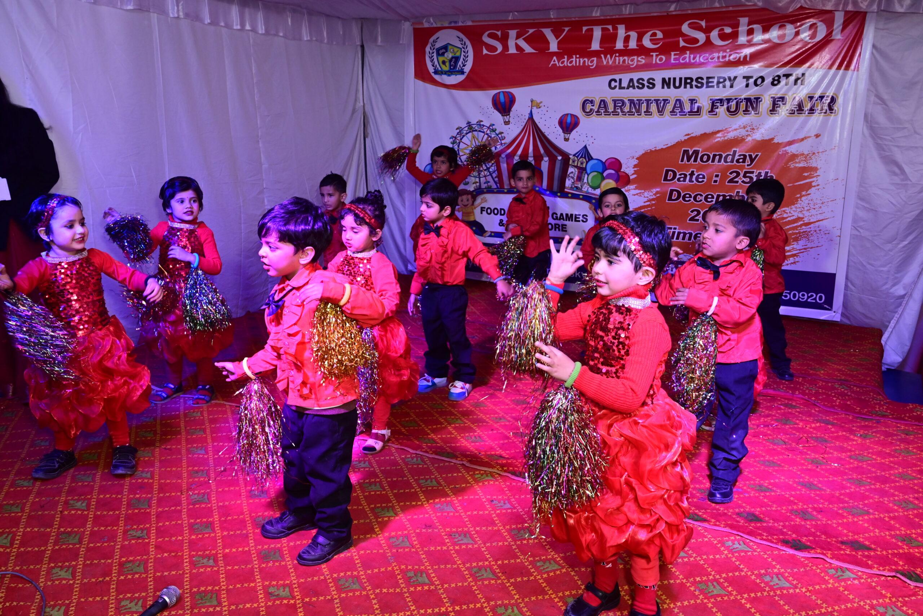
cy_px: 308
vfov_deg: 43.6
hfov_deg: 61.9
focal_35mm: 30
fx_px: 769
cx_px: 462
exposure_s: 1/125
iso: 1600
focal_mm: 30
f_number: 7.1
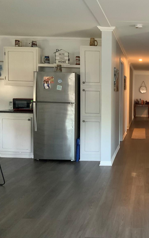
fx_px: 273
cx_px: 148
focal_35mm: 42
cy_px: 119
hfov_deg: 28.7
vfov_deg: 47.2
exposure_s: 1/60
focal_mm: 3
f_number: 1.8
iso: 250
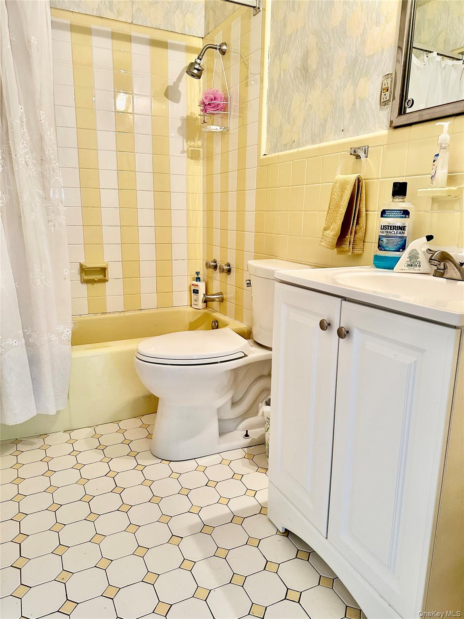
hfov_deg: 56.8
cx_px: 232
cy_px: 310
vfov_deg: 71.6
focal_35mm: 24
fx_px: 429
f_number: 1.78
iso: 320
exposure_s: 1/60
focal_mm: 6.86
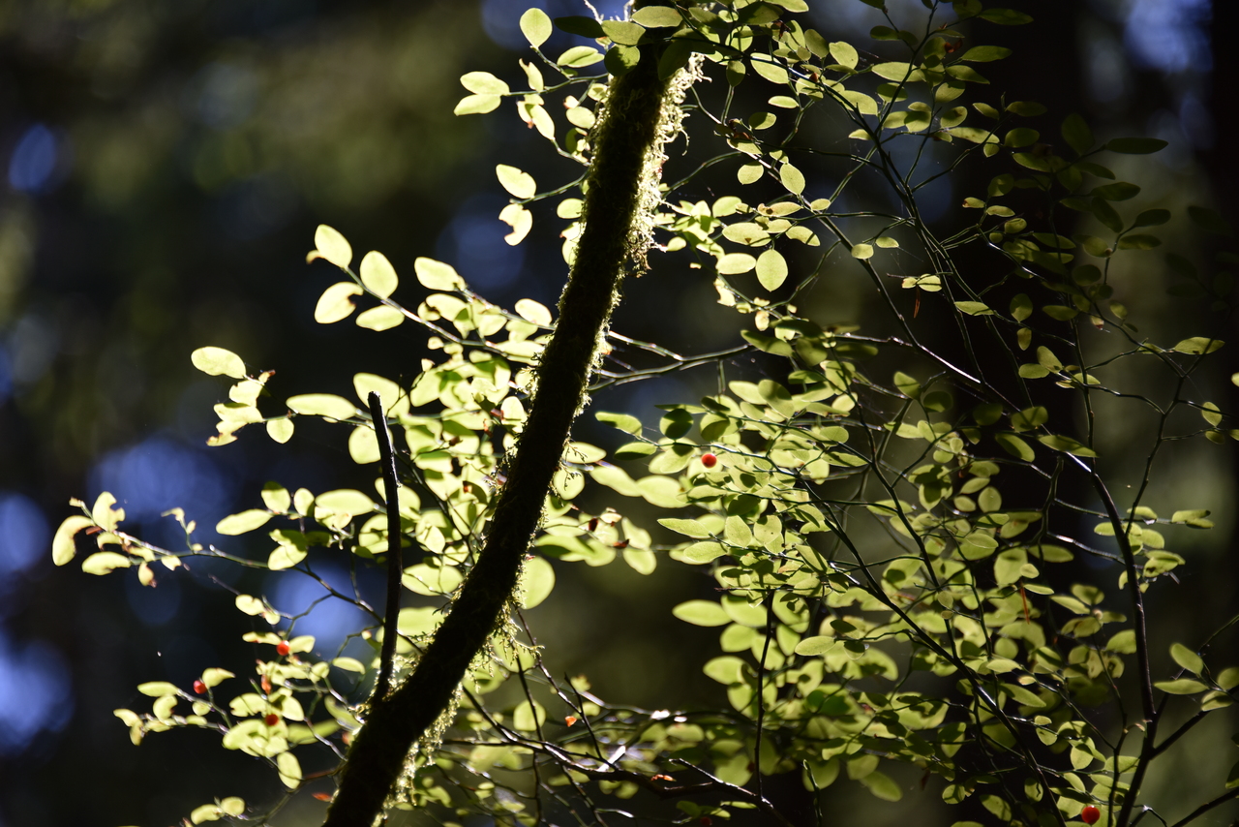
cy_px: 414
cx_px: 620
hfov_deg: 10.3
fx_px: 6884
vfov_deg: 6.9
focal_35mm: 200
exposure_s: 1/400
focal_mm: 200
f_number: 5.6
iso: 320
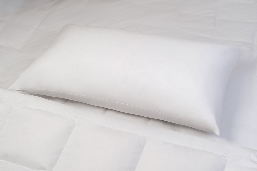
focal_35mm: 50
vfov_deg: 27.0
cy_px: 86
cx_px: 128
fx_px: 357
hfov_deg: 39.6
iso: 250
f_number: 4
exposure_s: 1/160
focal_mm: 50
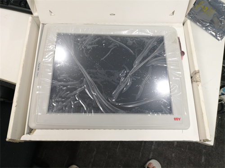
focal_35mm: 27
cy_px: 84
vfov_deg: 51.4
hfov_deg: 65.3
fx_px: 175
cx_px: 112
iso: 100
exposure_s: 1/50
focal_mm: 3.95
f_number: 1.8
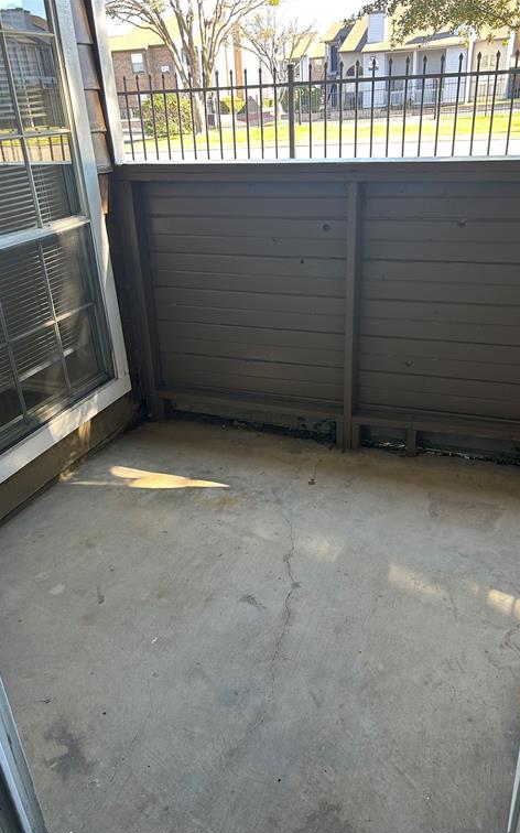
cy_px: 422
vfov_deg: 66.5
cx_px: 282
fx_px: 635
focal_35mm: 28
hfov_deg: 44.5
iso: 80
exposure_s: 1/121
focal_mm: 5.7
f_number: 1.5
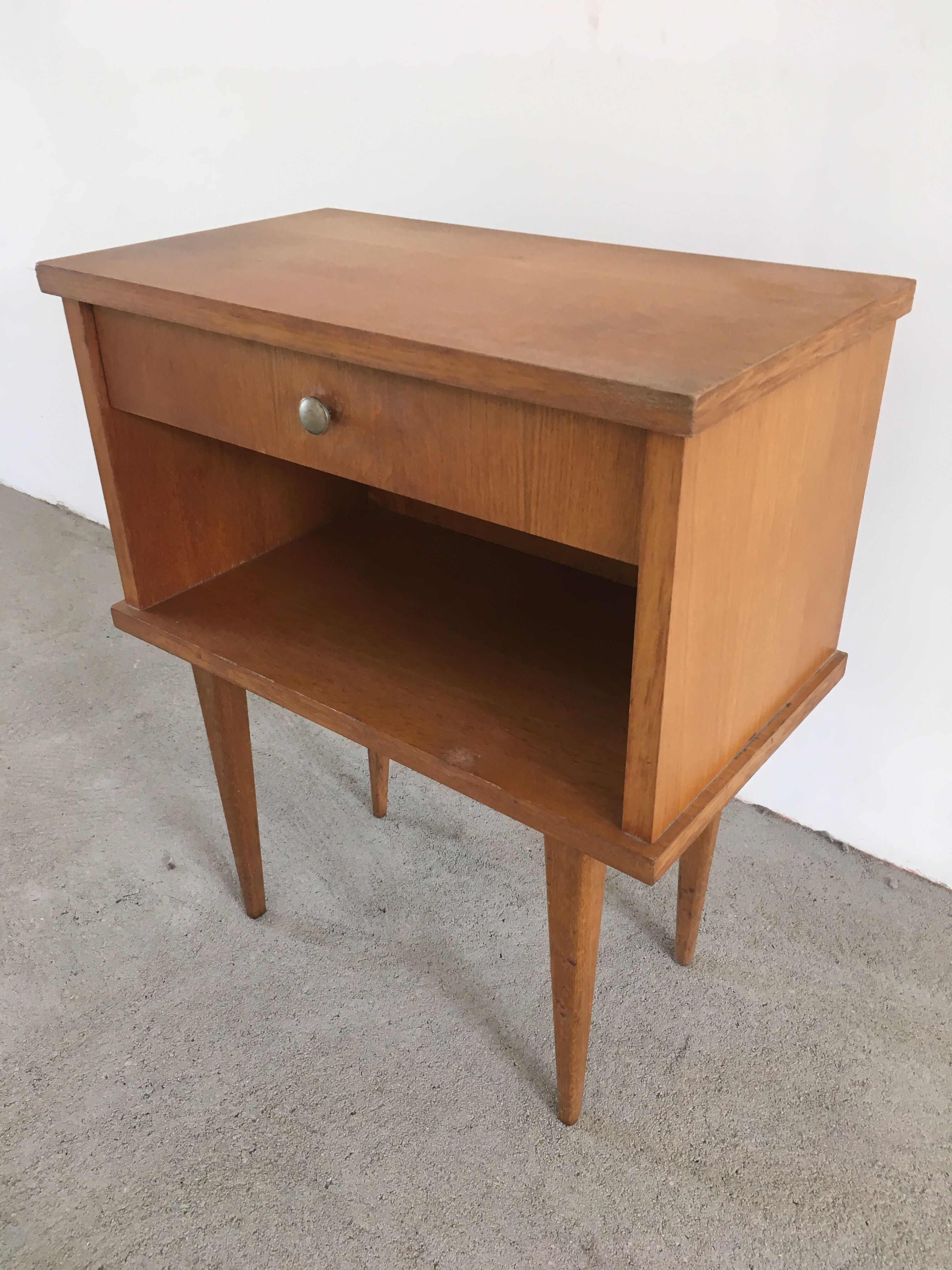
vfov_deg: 61.7
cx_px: 476
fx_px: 1063
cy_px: 635
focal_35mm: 29
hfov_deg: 48.2
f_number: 2.2
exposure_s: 1/33
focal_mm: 4.15
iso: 32
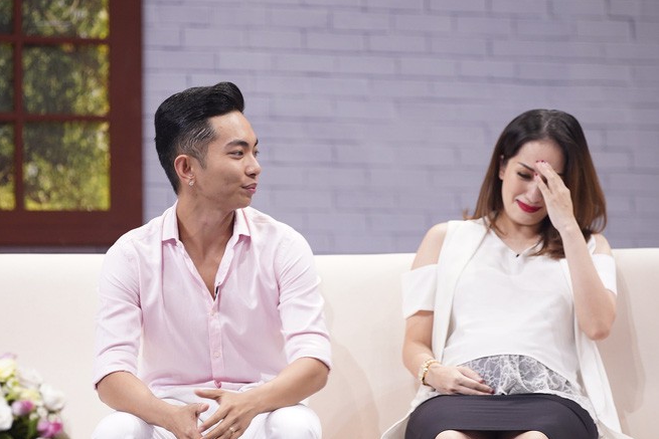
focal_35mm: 254
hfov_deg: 8.1
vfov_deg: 5.4
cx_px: 328
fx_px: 4650
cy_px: 220
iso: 1250
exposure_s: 1/160
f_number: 3.2
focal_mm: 168
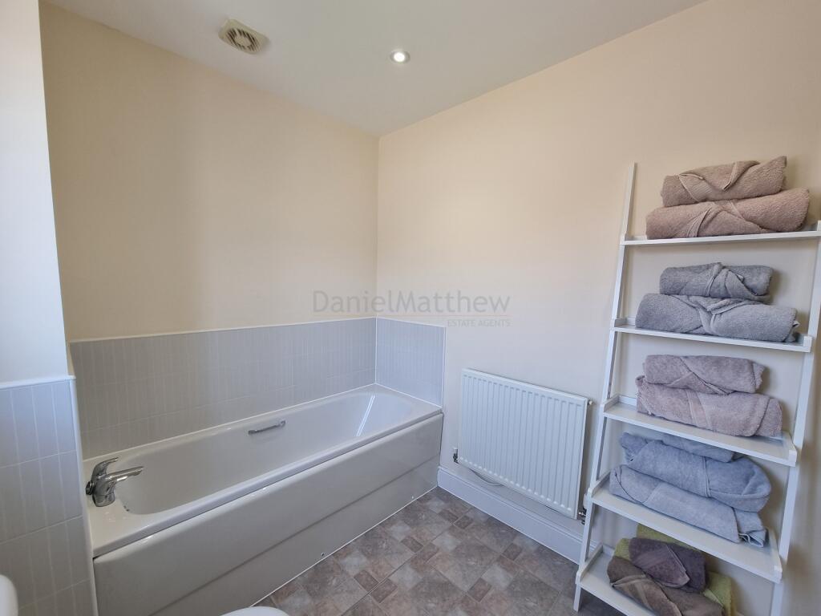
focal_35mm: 13
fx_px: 308
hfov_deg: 106.2
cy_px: 308
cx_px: 410
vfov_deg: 89.9
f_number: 2.2
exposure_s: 1/50
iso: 64
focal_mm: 2.2
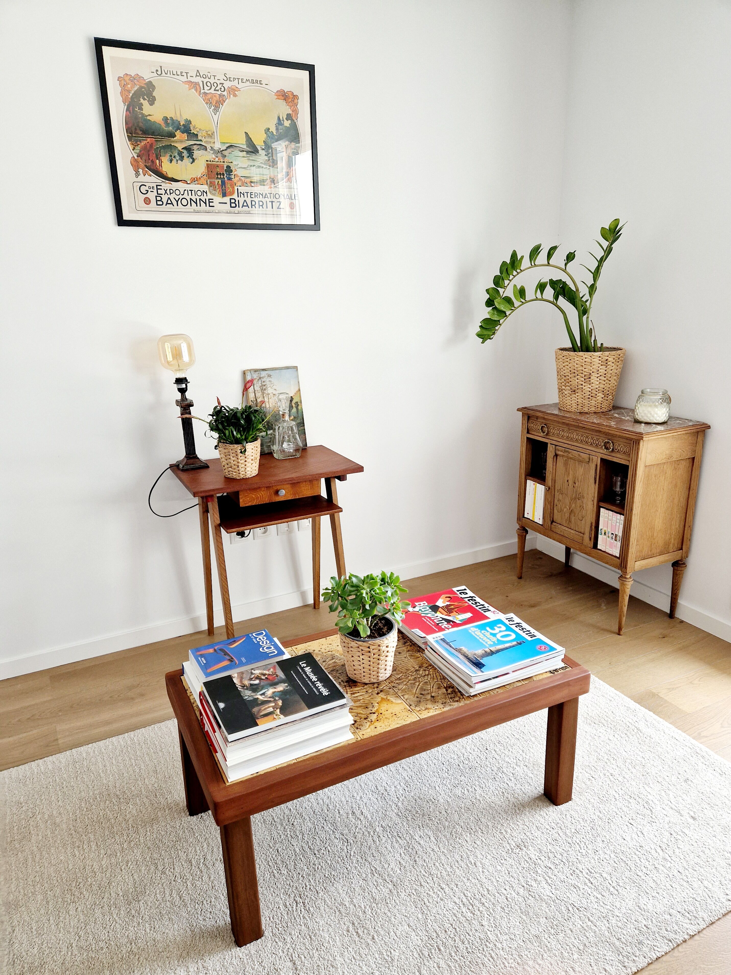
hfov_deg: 58.9
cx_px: 366
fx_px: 648
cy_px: 488
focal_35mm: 23
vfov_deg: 73.9
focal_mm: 5.4
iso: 100
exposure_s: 1/182
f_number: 1.8
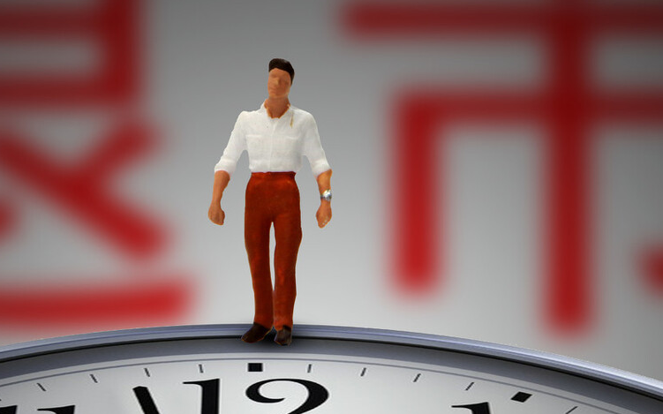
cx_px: 256
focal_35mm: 329
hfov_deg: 6.4
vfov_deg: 4.0
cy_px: 270
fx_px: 5943
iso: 800
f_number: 5.6
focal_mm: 135
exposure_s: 1/180
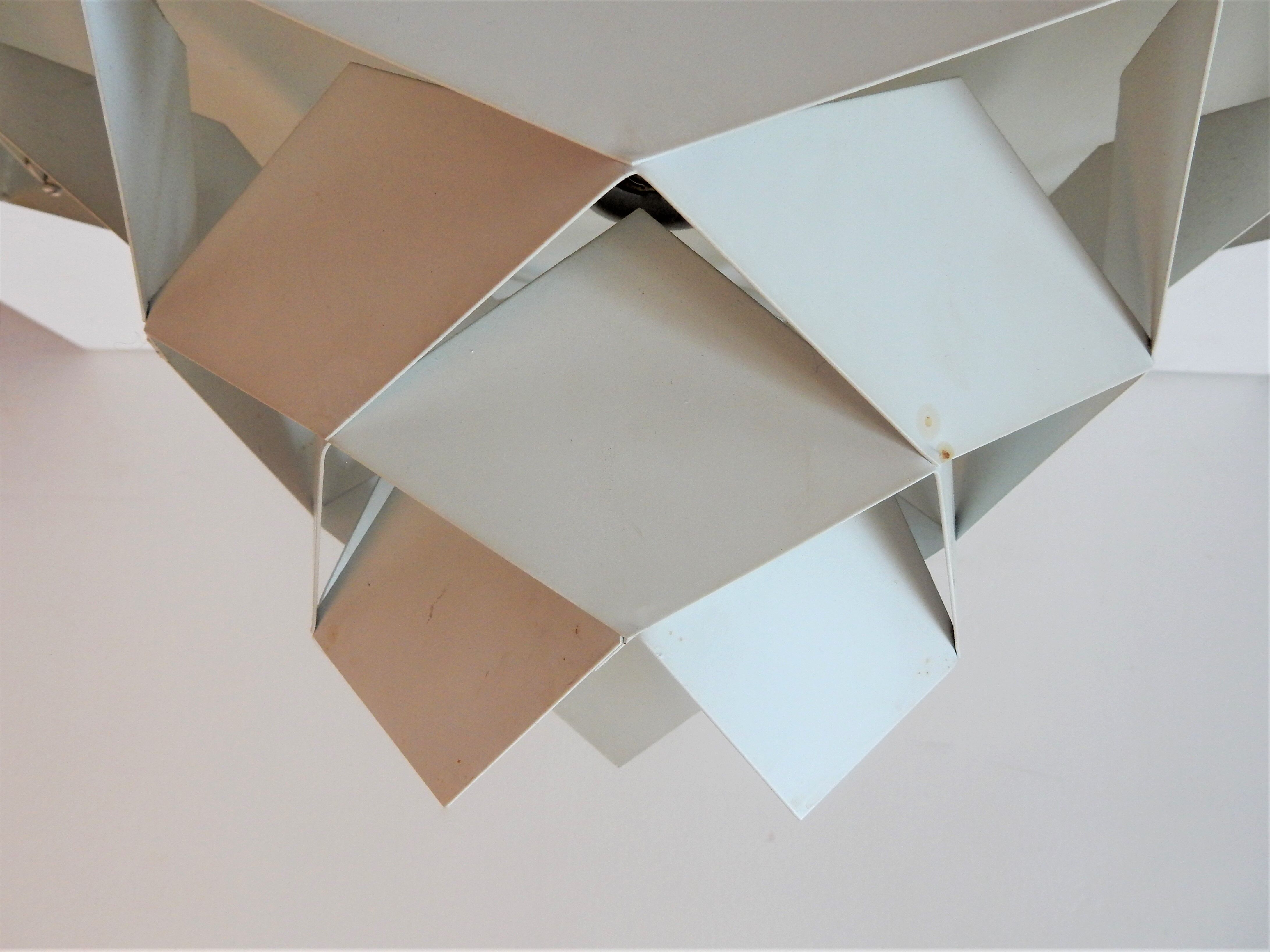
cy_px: 476
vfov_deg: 54.9
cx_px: 635
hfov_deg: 69.4
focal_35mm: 25
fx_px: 917
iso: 200
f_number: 3.7
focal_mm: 4.5
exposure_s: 1/30
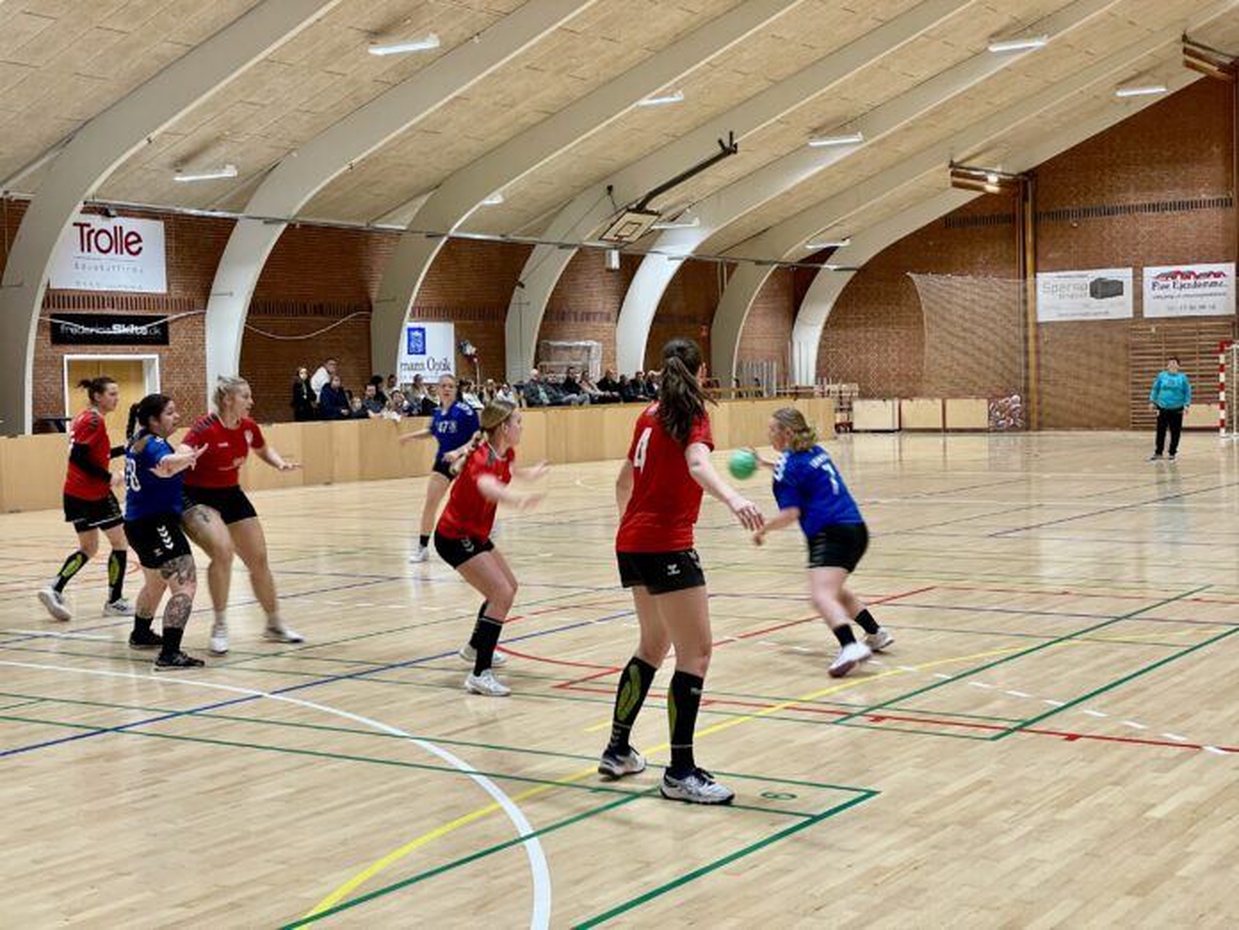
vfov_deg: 28.0
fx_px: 1861
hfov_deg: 36.8
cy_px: 465
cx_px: 620
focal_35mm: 52
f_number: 2
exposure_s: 1/50
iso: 125
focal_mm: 6
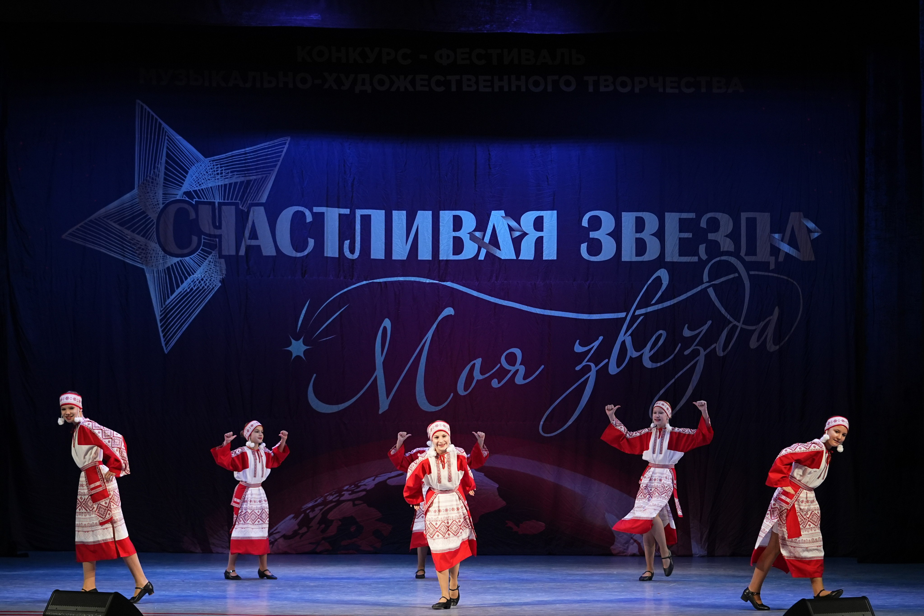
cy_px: 308
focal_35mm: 105
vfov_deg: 13.0
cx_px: 462
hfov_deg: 19.5
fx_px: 2695
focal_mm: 70
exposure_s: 1/400
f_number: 2.8
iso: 1250
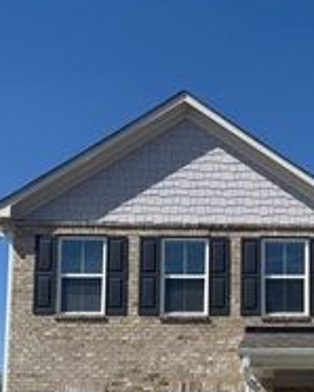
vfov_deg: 28.6
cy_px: 370
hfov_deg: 23.3
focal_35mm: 63
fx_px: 731
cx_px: 312
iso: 80
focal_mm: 6.76
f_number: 1.78
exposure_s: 1/7353
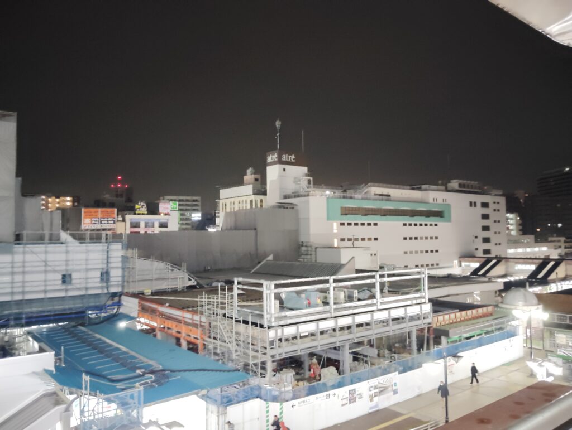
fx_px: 463
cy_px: 215
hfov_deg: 63.4
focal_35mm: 28
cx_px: 286
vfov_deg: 49.9
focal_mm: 4.22
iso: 3097
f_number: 1.8
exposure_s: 1/16.7
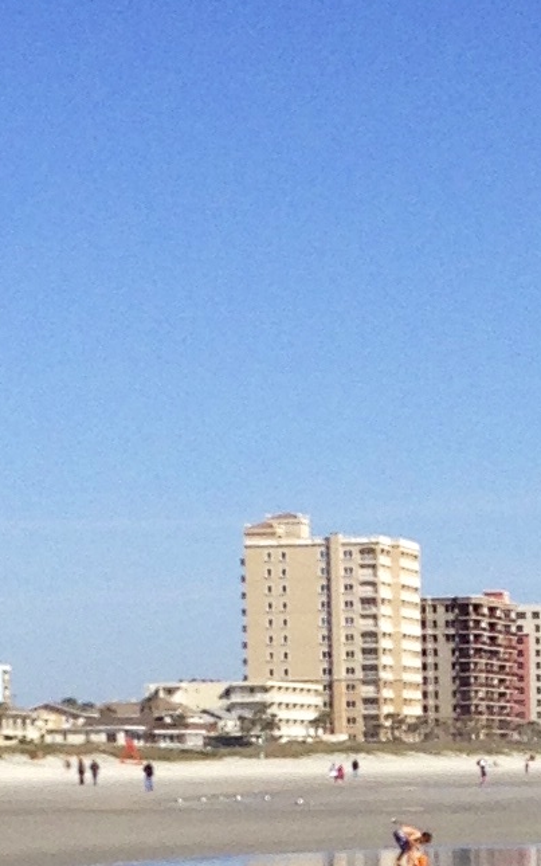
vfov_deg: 11.6
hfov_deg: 7.4
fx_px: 4176
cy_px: 1018
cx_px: 603
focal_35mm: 177
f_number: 2.4
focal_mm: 4.13
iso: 50
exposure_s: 1/2463
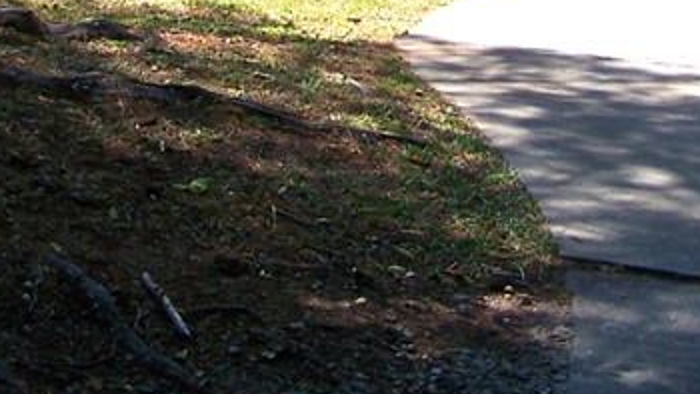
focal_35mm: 121
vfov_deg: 9.5
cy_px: -312
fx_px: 2246
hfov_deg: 17.7
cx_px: 358
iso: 79
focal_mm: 6.3
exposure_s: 1/602
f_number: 2.8
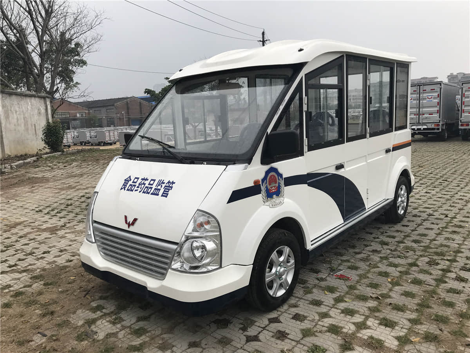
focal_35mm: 28
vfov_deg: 49.7
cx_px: 235
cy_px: 176
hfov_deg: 63.4
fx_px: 380
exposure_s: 1/736
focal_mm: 3.99
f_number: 1.8
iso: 20
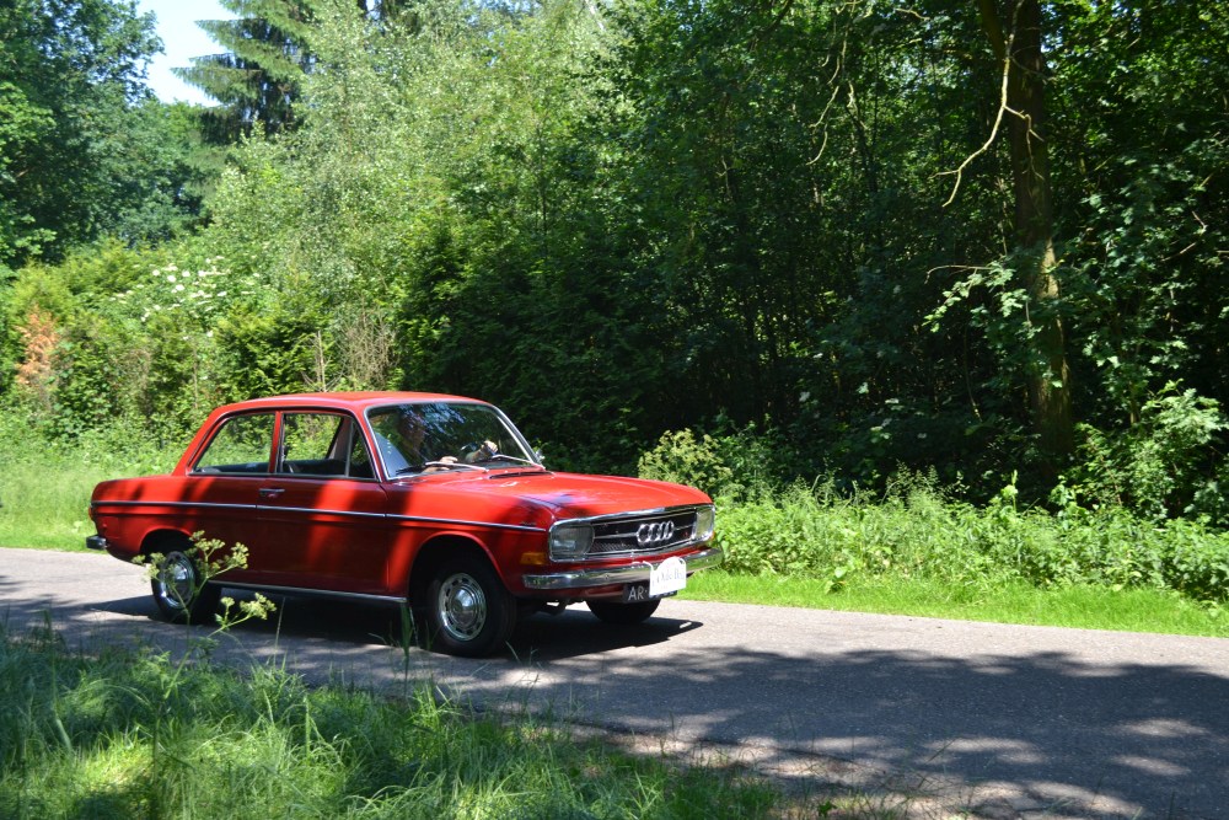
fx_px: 1639
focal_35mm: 48
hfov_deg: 41.1
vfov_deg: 28.1
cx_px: 614
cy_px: 410
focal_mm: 32
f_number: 5.6
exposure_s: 1/125
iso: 100
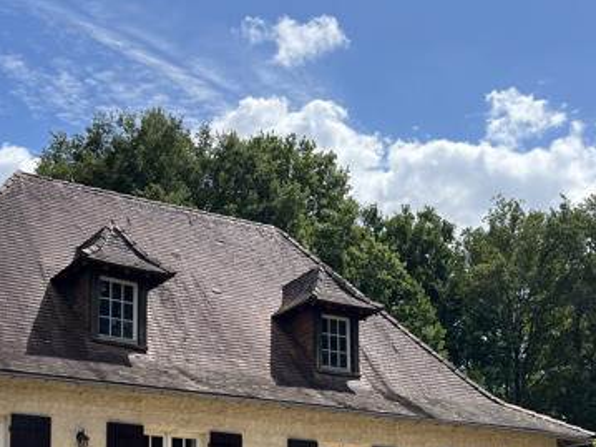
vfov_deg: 24.0
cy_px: 459
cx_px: 252
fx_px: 998
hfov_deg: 33.2
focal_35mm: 58
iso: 50
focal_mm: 5.1
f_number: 1.6
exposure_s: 1/3215
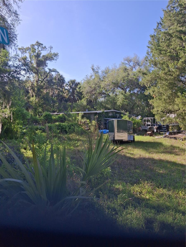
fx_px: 179
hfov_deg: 54.9
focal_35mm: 25
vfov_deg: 69.4
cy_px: 124
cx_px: 93
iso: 25
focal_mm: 4.69
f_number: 1.8
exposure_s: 1/895
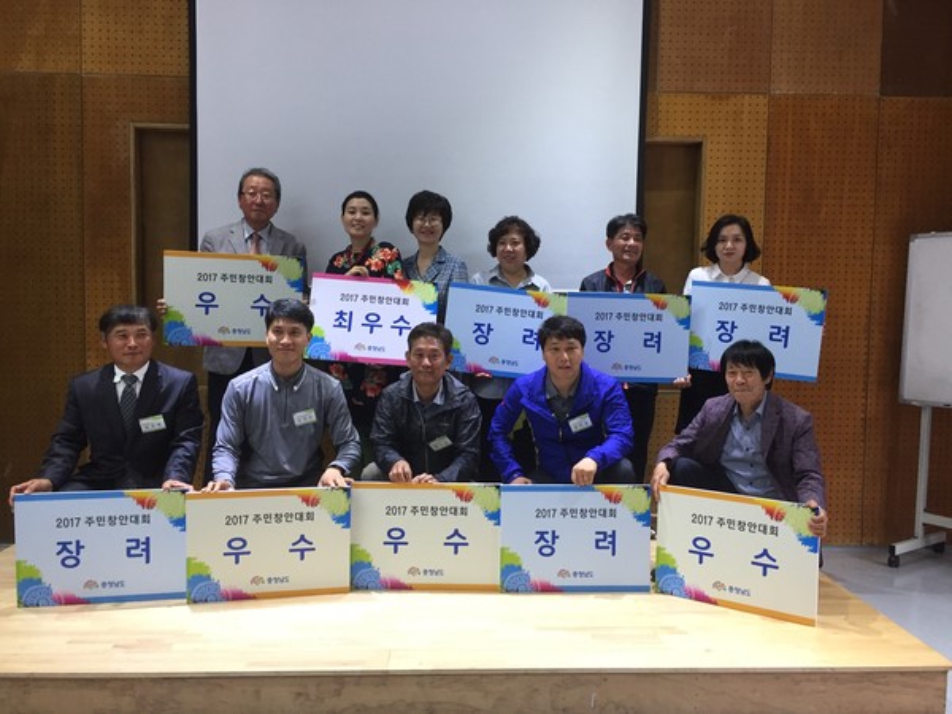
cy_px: 357
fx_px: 798
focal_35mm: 29
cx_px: 476
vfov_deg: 48.2
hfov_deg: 61.7
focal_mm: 4.15
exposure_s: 1/30
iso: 100
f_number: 2.2
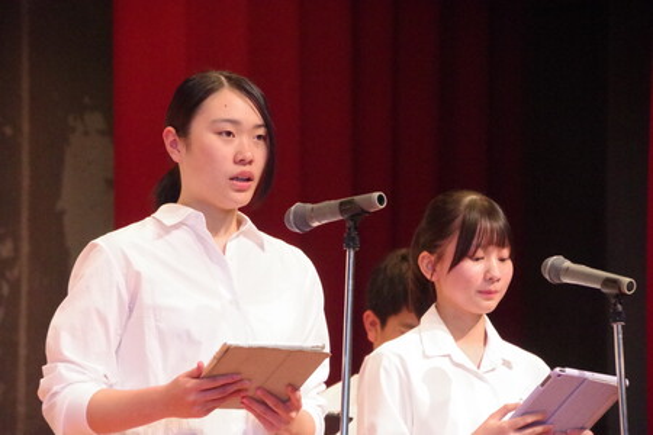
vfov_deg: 5.7
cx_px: 326
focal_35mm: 240
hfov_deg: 8.6
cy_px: 218
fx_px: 4353
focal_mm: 160
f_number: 7.1
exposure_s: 1/250
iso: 25600
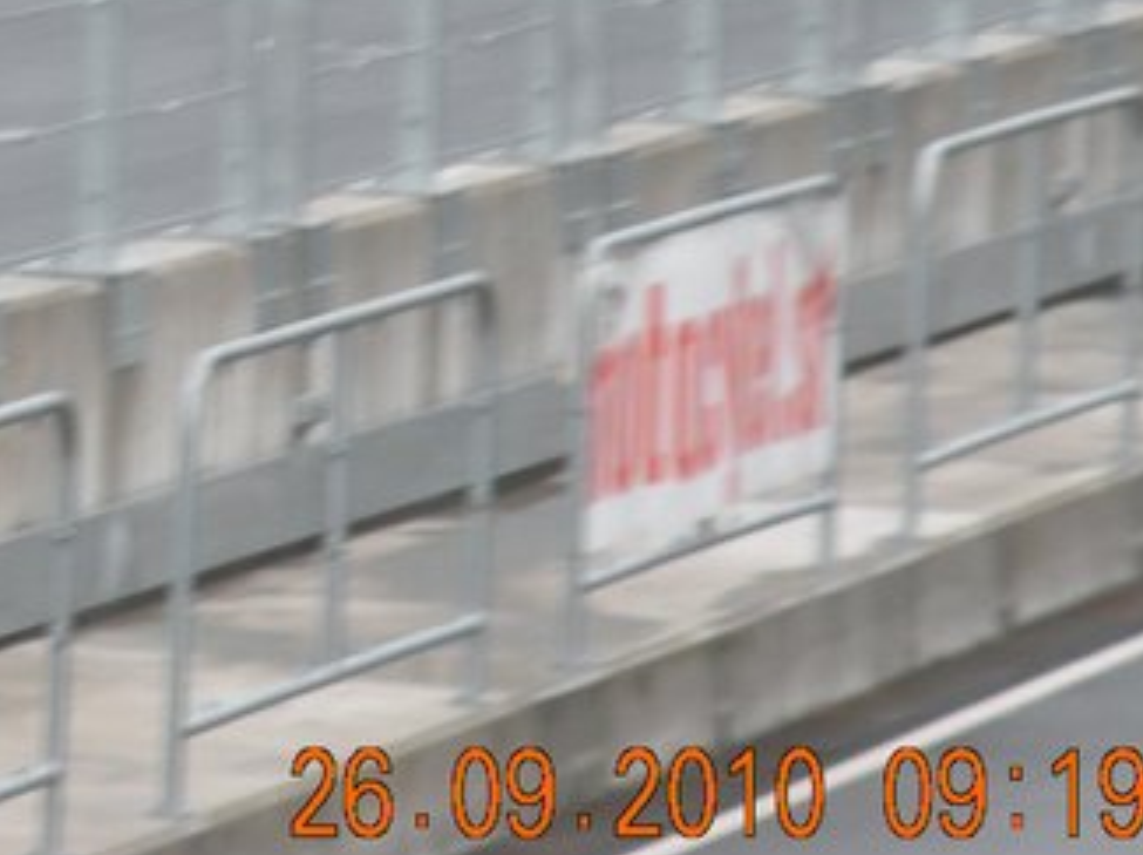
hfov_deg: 3.7
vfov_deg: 2.8
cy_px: -250
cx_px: -387
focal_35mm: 536
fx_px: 17679
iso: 92
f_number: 5.6
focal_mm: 31.5
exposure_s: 1/96.6
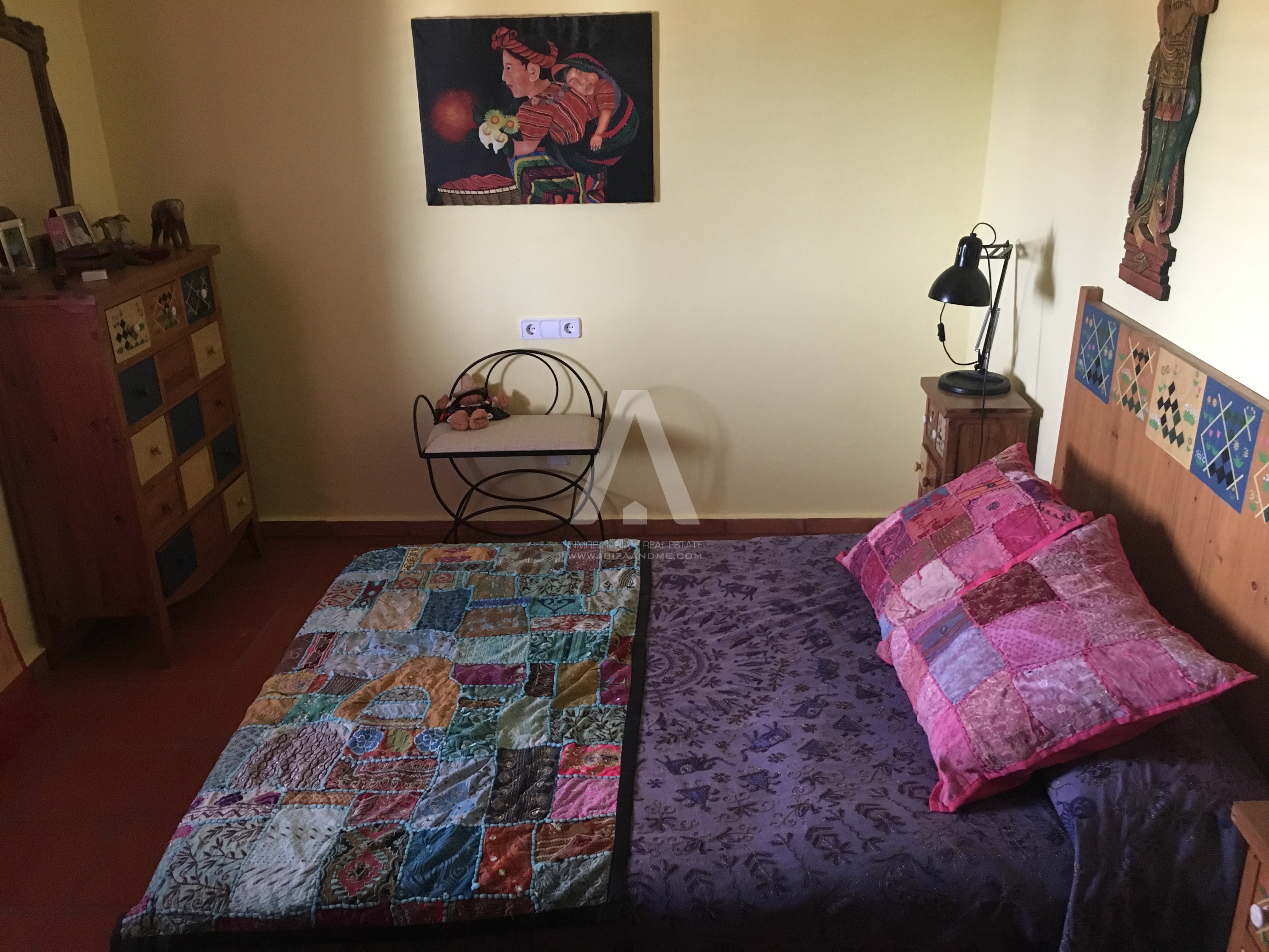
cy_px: 476
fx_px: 1063
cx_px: 634
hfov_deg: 61.7
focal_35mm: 29
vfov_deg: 48.2
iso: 200
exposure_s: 1/17
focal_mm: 4.15
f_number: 2.2
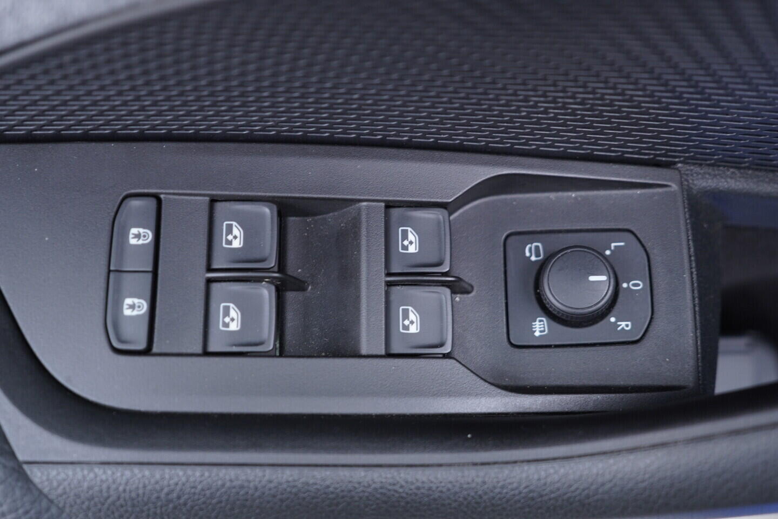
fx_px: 778
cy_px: 260
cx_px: 389
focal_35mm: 36
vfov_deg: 36.9
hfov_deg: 53.1
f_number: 2.8
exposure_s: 1/40
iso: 400
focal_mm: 24
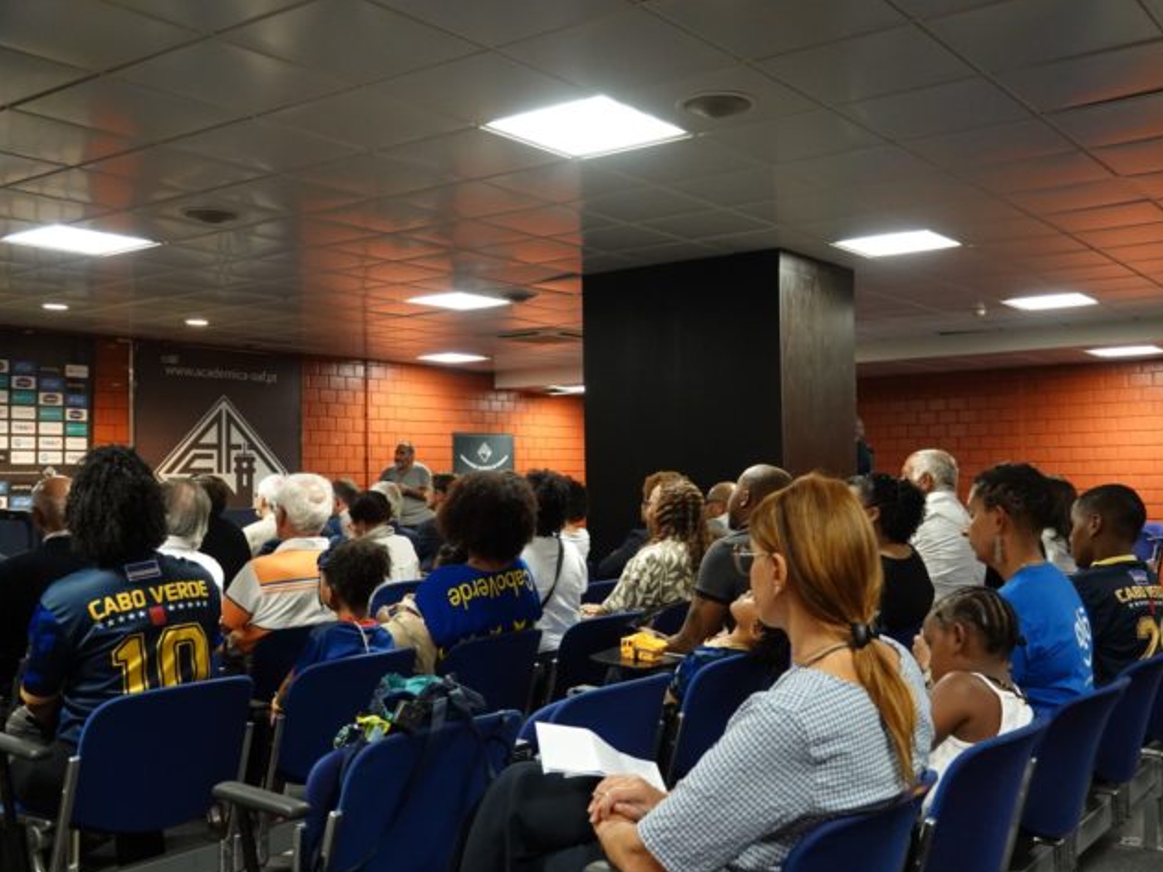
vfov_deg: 41.8
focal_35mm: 34
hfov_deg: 53.8
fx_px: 1142
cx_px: 660
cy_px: 439
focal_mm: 11.51
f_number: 2.8
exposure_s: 1/40
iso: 1000
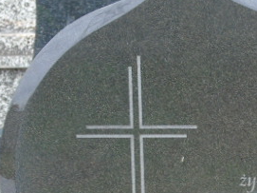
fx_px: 1892
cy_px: 184
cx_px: 248
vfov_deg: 5.8
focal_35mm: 255
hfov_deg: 7.7
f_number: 4.4
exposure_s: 1/30
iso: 80
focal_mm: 19
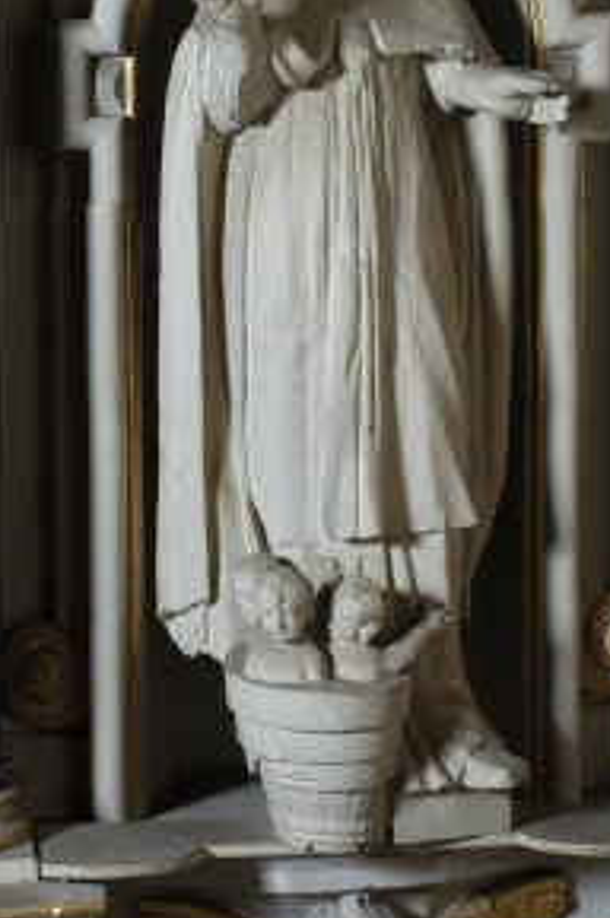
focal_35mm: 101
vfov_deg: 20.0
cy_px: 146
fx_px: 2573
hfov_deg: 13.5
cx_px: 273
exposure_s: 1/60
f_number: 20
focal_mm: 38
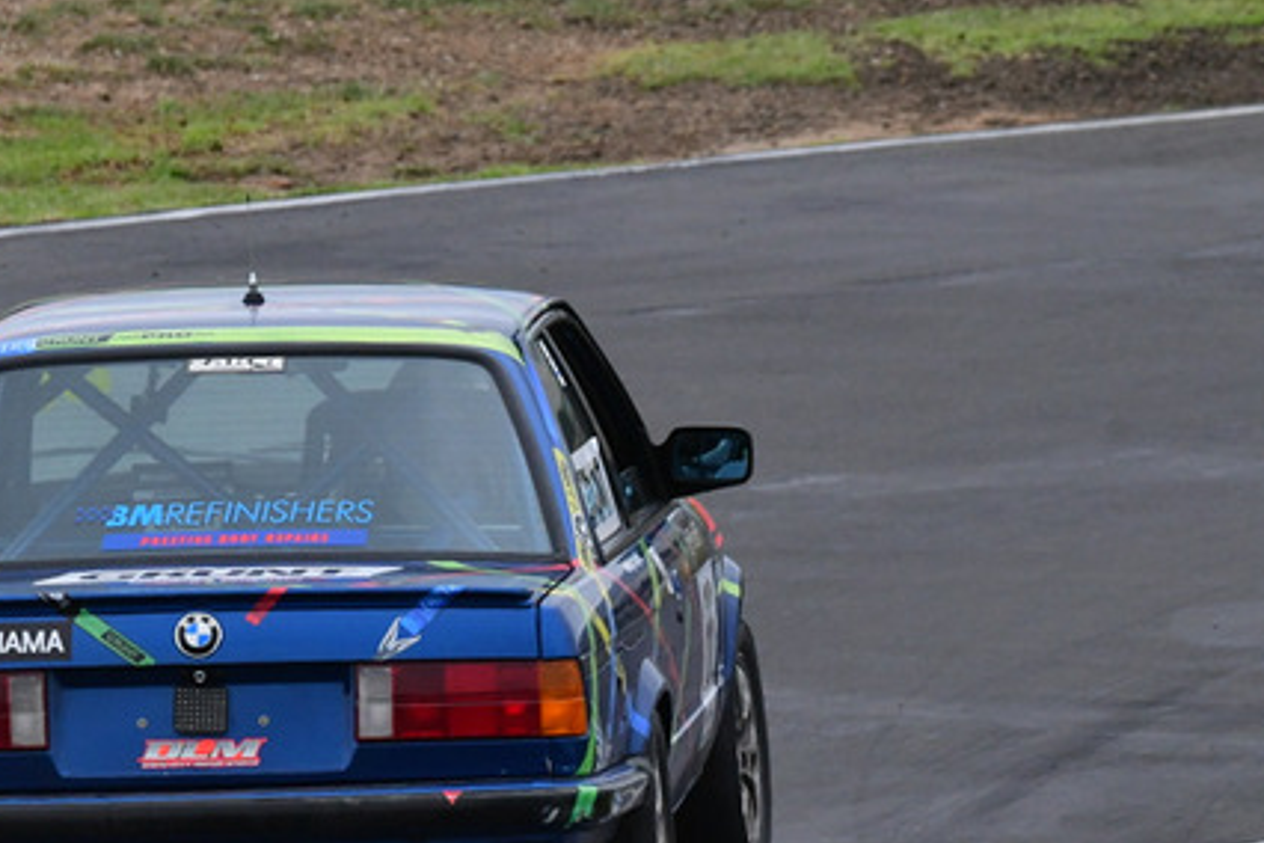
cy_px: 475
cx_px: 501
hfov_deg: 2.1
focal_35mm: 986
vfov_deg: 1.4
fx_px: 34617
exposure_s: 1/640
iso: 2000
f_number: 10
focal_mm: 350
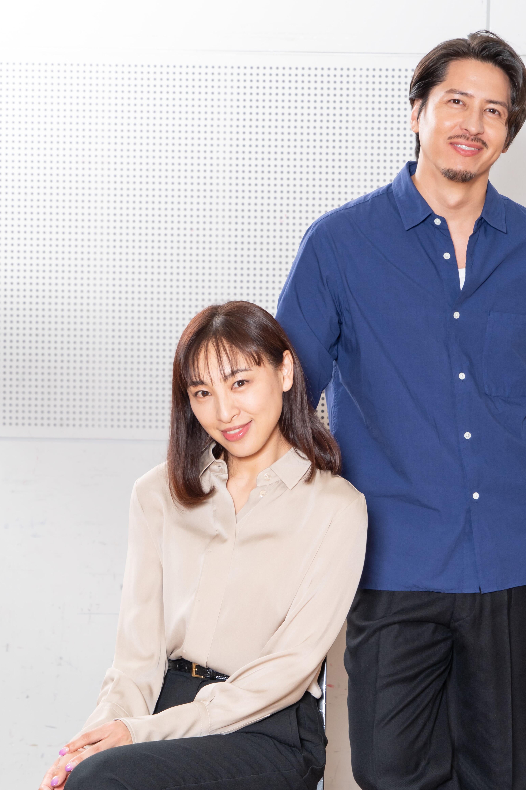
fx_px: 2323
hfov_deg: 12.9
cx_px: 336
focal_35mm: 106
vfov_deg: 19.3
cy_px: 448
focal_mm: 82
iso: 640
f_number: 11
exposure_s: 1/100
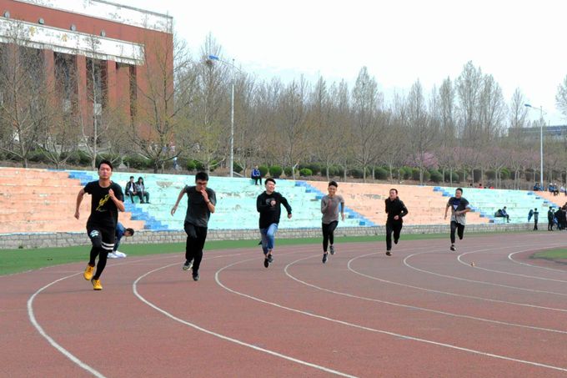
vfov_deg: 29.9
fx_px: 709
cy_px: 189
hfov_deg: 43.6
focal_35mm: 45
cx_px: 284
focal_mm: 30
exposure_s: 1/1000
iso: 3200
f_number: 13
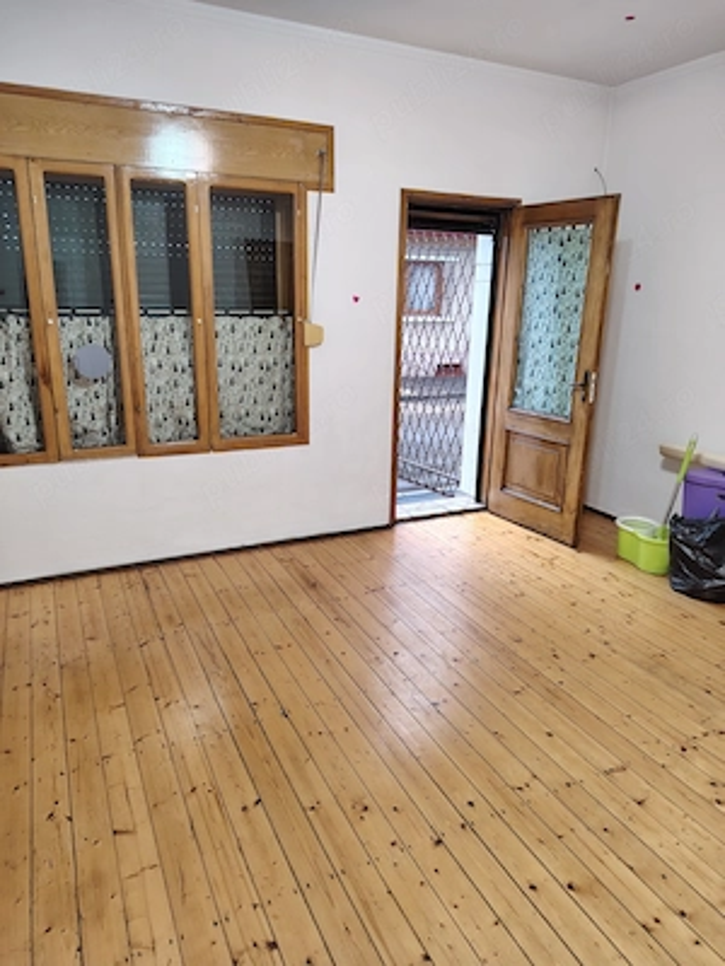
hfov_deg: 56.8
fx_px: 670
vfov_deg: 71.6
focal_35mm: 24
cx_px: 362
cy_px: 483
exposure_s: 1/33.3
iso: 625
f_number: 1.75
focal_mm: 5.25
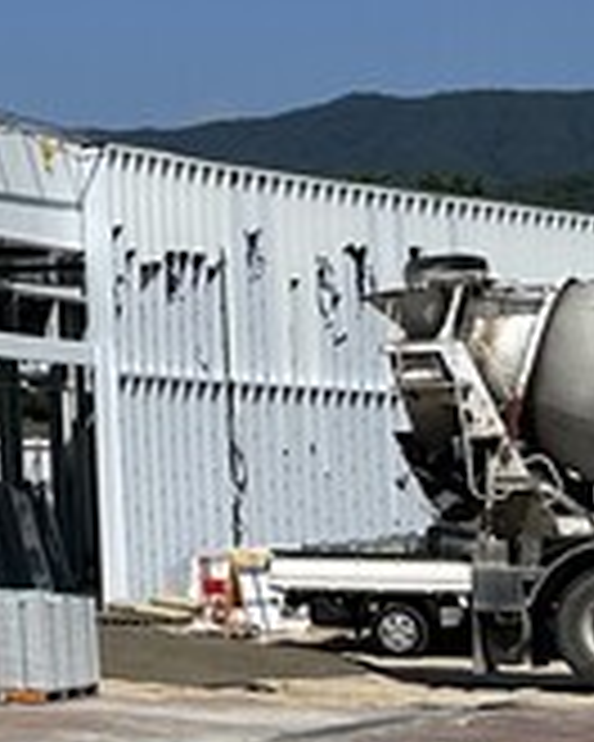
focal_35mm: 136
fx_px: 2989
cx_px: -657
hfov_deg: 10.3
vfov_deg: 13.9
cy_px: -9
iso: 80
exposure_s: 1/9709
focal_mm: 6.86
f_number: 1.78
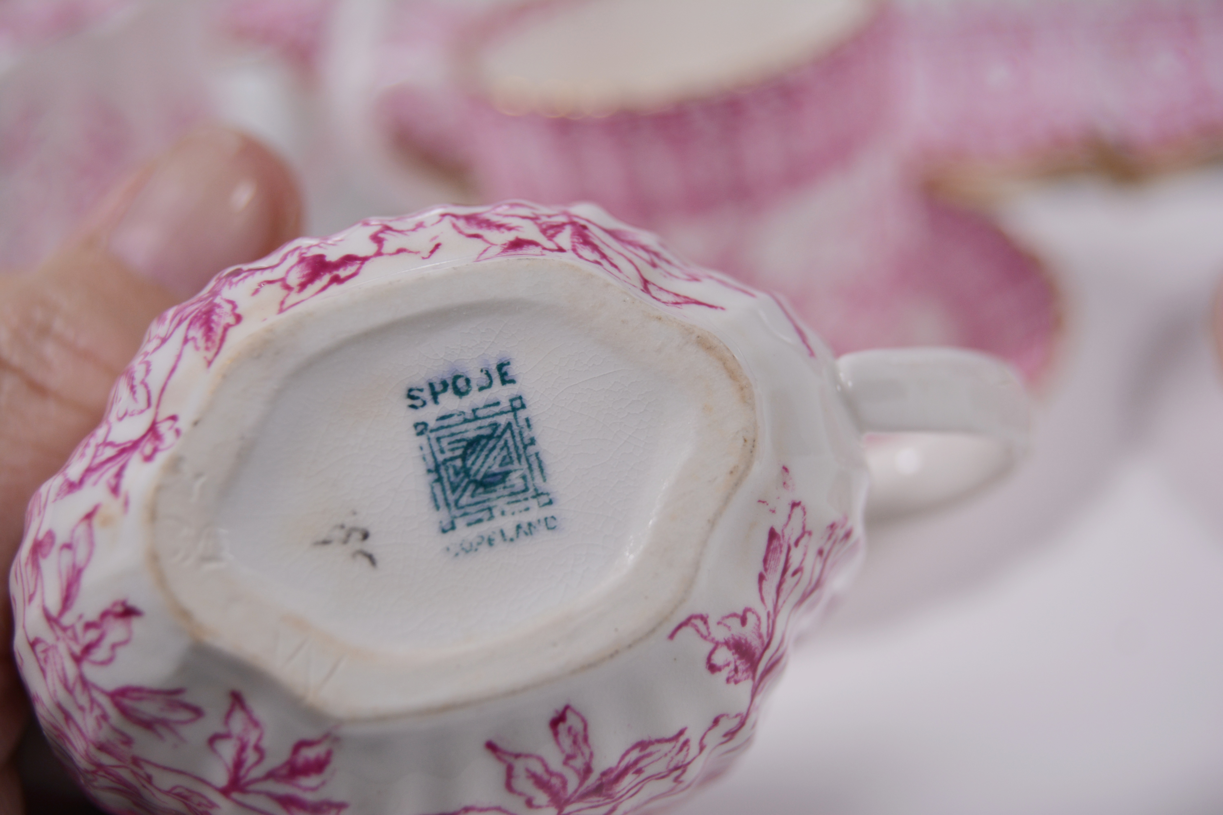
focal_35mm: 72
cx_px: 612
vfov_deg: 18.9
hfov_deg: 28.1
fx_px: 2446
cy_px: 408
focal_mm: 48
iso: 200
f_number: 6.3
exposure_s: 1/160
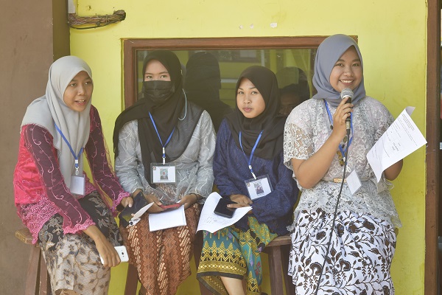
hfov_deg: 24.6
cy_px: 148
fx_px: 1013
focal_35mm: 82
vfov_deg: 16.6
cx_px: 221
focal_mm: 55
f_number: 5.6
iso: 200
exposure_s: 1/100
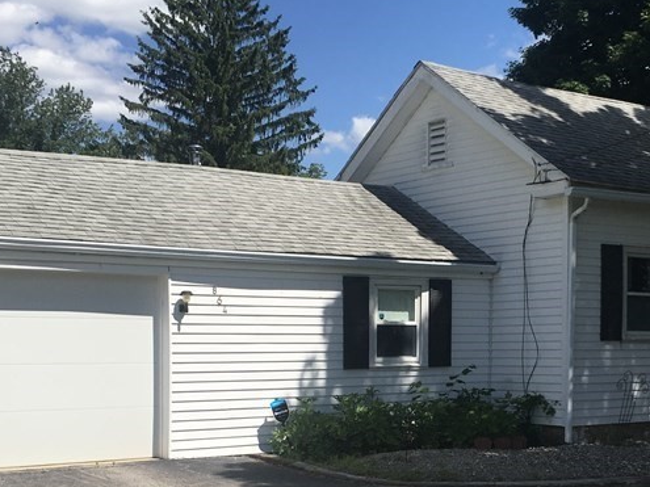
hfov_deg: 31.9
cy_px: 392
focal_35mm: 60
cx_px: 441
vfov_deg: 24.0
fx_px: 1126
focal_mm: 4.15
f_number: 2.2
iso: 25
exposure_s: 1/2198
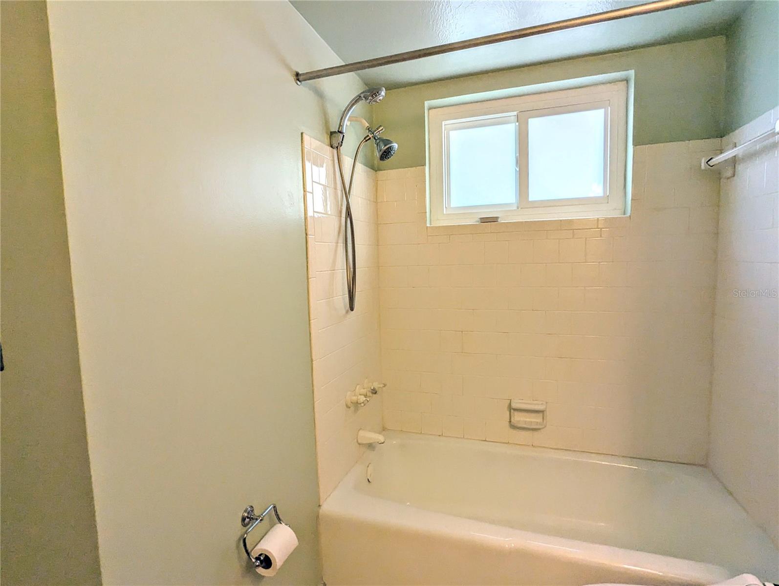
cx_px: 390
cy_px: 293
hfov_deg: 94.4
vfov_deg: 78.2
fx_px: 361
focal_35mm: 16
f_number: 2.2
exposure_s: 1/120
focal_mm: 2.35
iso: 74
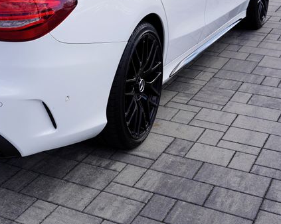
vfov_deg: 19.9
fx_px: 623
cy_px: 4
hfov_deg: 24.3
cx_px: 1
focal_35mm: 75
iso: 100
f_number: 7.1
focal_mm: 33
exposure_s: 1/200
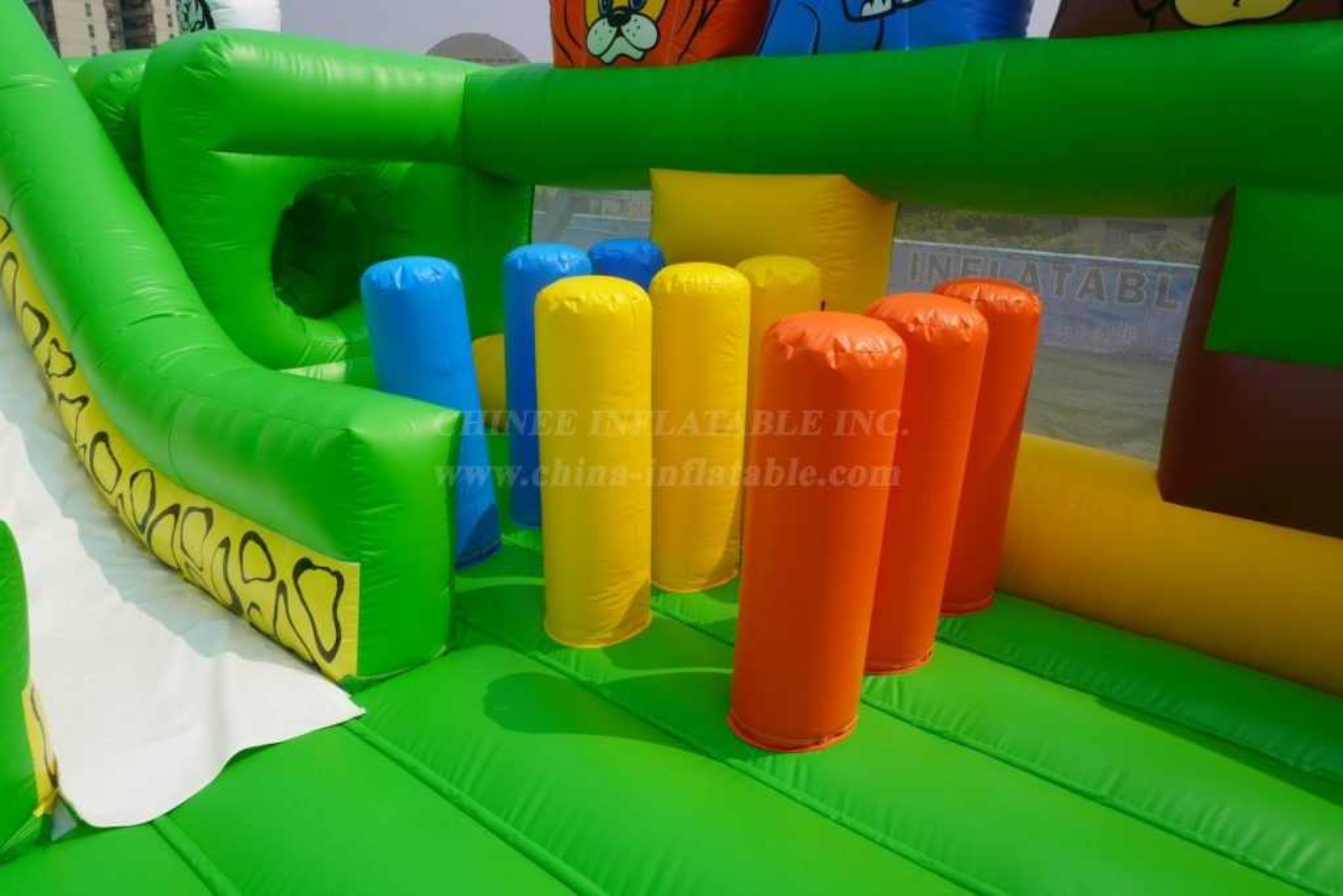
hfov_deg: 73.7
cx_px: 672
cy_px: 448
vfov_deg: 53.1
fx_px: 895
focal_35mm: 24
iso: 100
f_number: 10
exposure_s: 1/250
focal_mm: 16
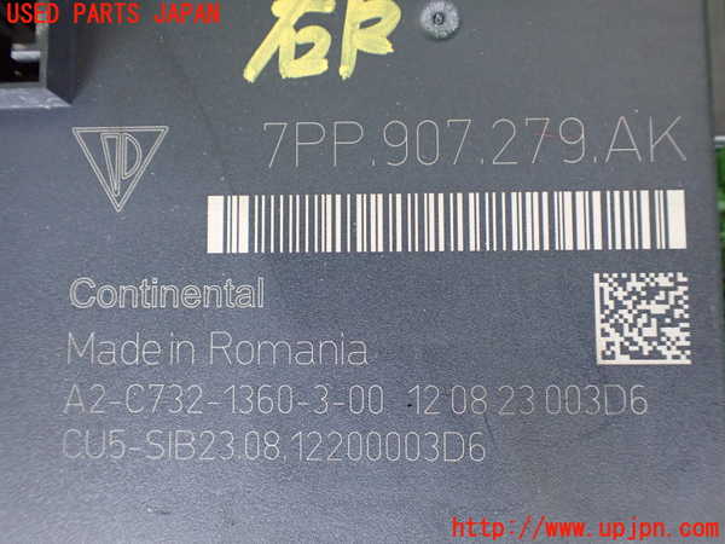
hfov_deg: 60.0
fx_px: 628
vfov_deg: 46.8
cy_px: 272
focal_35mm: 30
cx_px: 362
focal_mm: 5.4
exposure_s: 1/60
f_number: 2.3
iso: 800
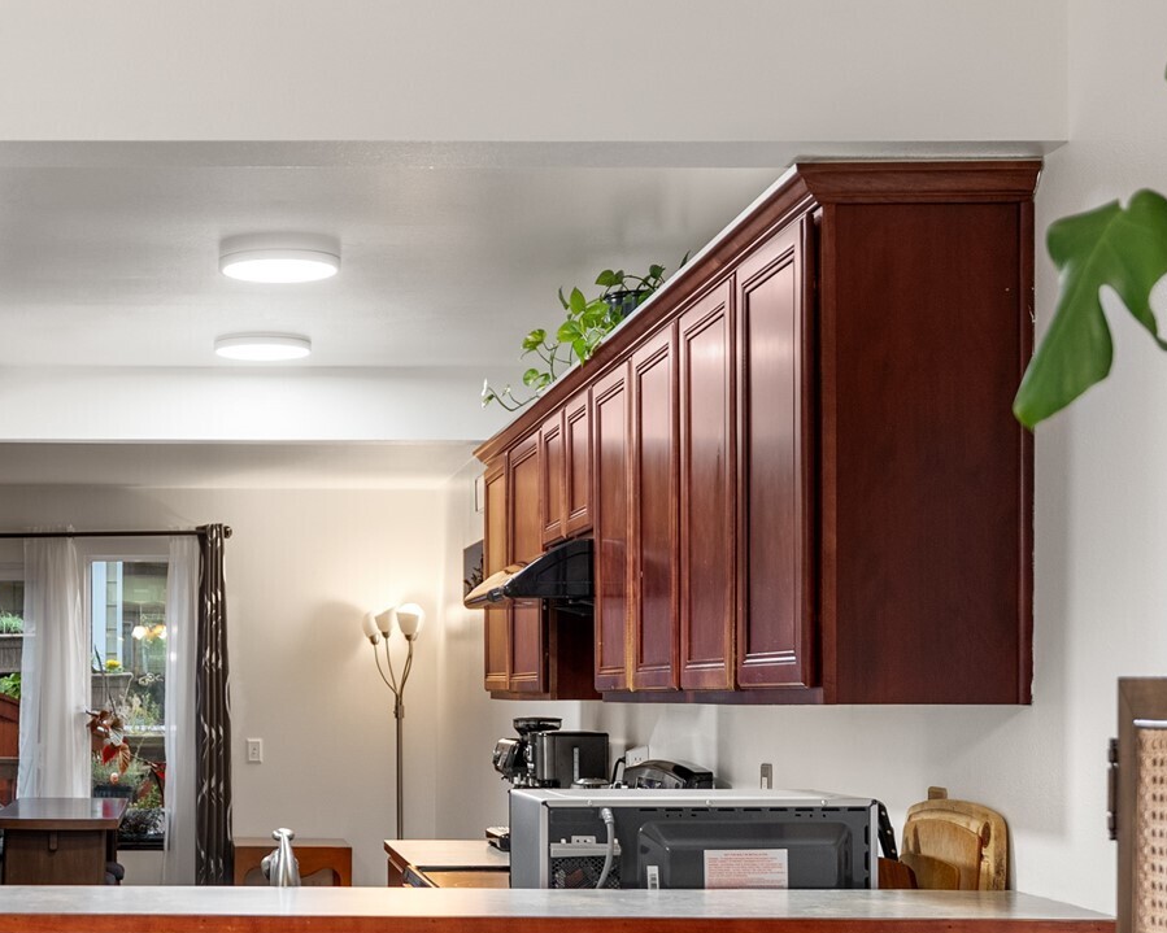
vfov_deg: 24.4
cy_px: 669
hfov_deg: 29.5
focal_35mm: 62
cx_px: 177
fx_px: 2141
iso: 800
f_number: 5
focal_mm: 35
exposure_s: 1/25
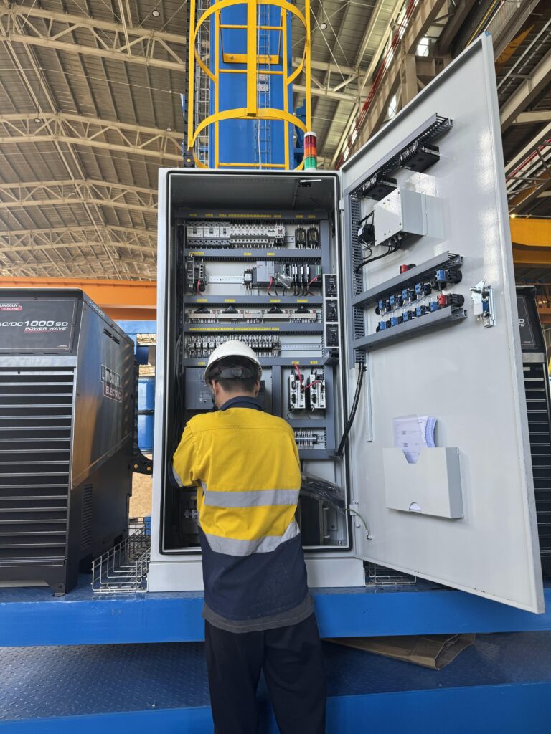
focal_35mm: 24
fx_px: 509
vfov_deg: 71.6
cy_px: 367
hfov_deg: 56.8
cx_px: 276
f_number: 1.78
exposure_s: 1/121
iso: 125
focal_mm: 6.86
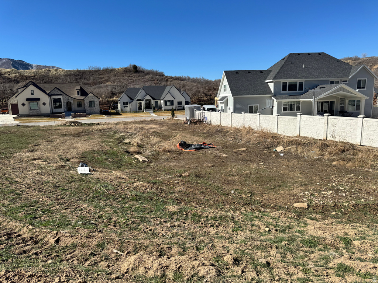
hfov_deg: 71.6
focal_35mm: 24
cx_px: 189
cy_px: 142
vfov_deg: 56.8
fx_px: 262
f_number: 1.78
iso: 80
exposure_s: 1/4608
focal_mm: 6.76
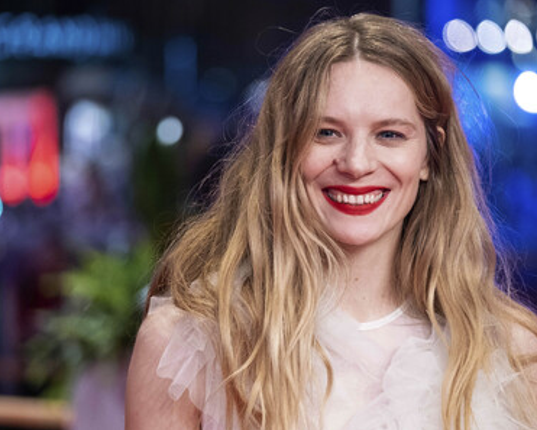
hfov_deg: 9.5
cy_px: 216
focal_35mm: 204
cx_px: 289
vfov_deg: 7.6
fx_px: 3243
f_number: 2.8
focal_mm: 119.2
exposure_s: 1/220
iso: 2500
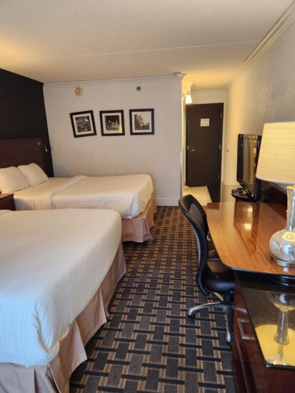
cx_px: 148
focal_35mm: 23
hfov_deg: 58.9
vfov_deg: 73.9
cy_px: 196
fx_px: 261
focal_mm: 5.4
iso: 800
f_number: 1.8
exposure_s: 1/120
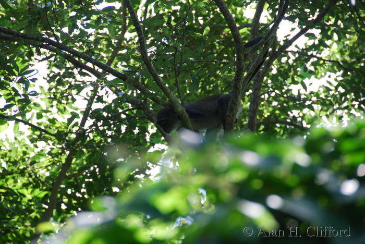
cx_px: 182
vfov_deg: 4.6
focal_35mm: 300
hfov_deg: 6.9
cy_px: 122
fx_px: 3044
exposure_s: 1/100
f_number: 5.6
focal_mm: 200
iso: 180
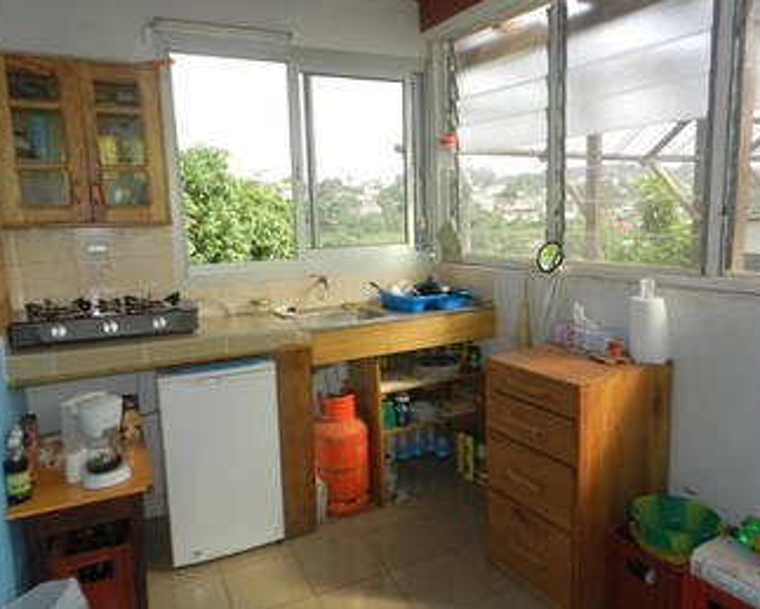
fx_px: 563
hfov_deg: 68.0
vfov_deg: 56.9
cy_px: 296
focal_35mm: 25
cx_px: 388
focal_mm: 4
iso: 160
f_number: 3.4
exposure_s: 1/400
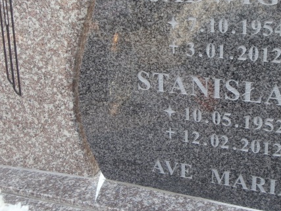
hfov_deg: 41.2
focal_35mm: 45
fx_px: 365
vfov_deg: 31.6
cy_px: 54
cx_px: 200
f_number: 3.5
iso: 100
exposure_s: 1/200
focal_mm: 5.36
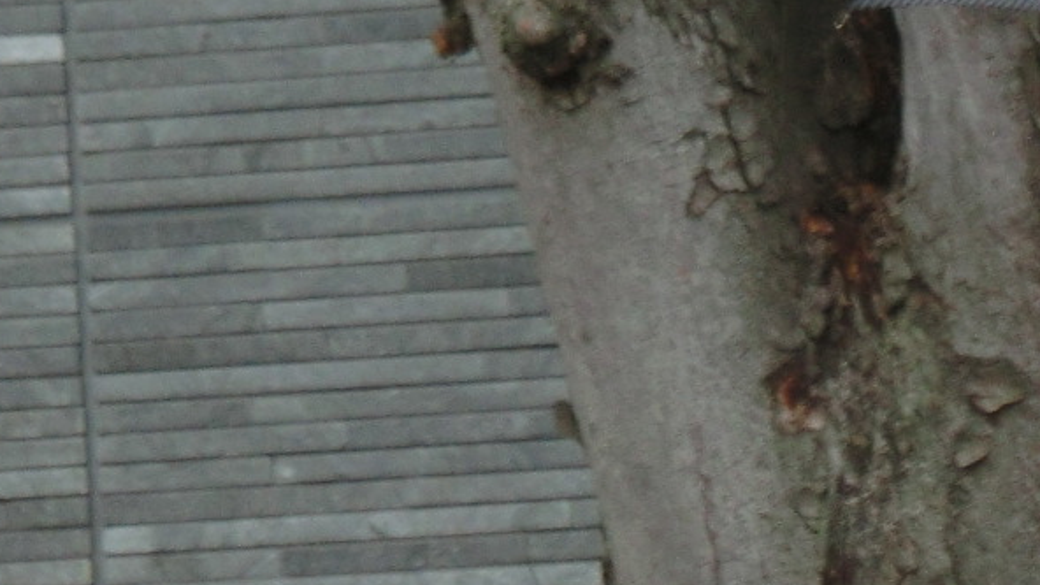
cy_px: 1261
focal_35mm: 595
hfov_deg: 3.6
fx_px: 16408
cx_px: 1182
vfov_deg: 2.0
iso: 100
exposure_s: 1/80
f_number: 5.3
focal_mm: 27.9
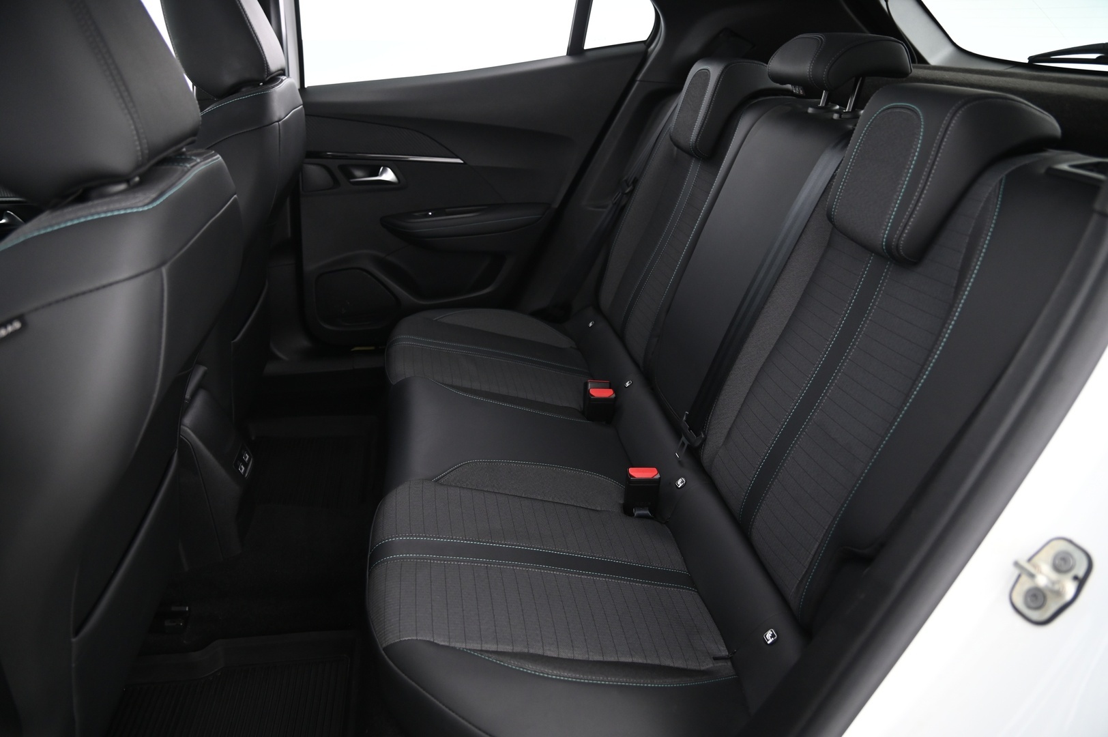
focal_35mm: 24
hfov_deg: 73.8
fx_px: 738
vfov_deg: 53.1
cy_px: 368
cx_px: 554
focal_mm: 24
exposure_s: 1/13
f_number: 4
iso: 2000
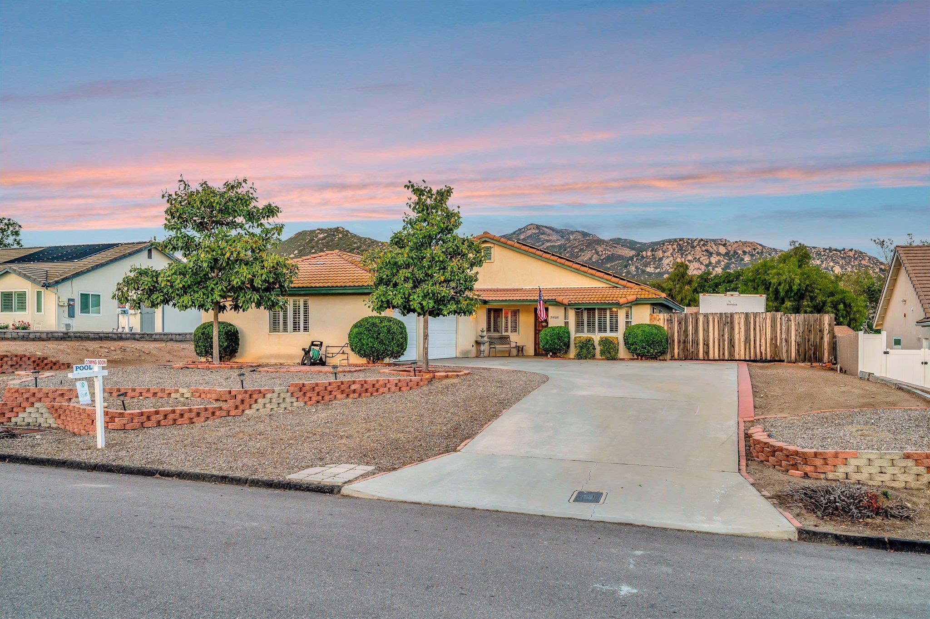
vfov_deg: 43.5
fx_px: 774
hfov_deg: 62.0
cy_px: 310
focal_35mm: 30
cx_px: 465
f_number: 8
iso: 400
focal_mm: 30
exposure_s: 1/80
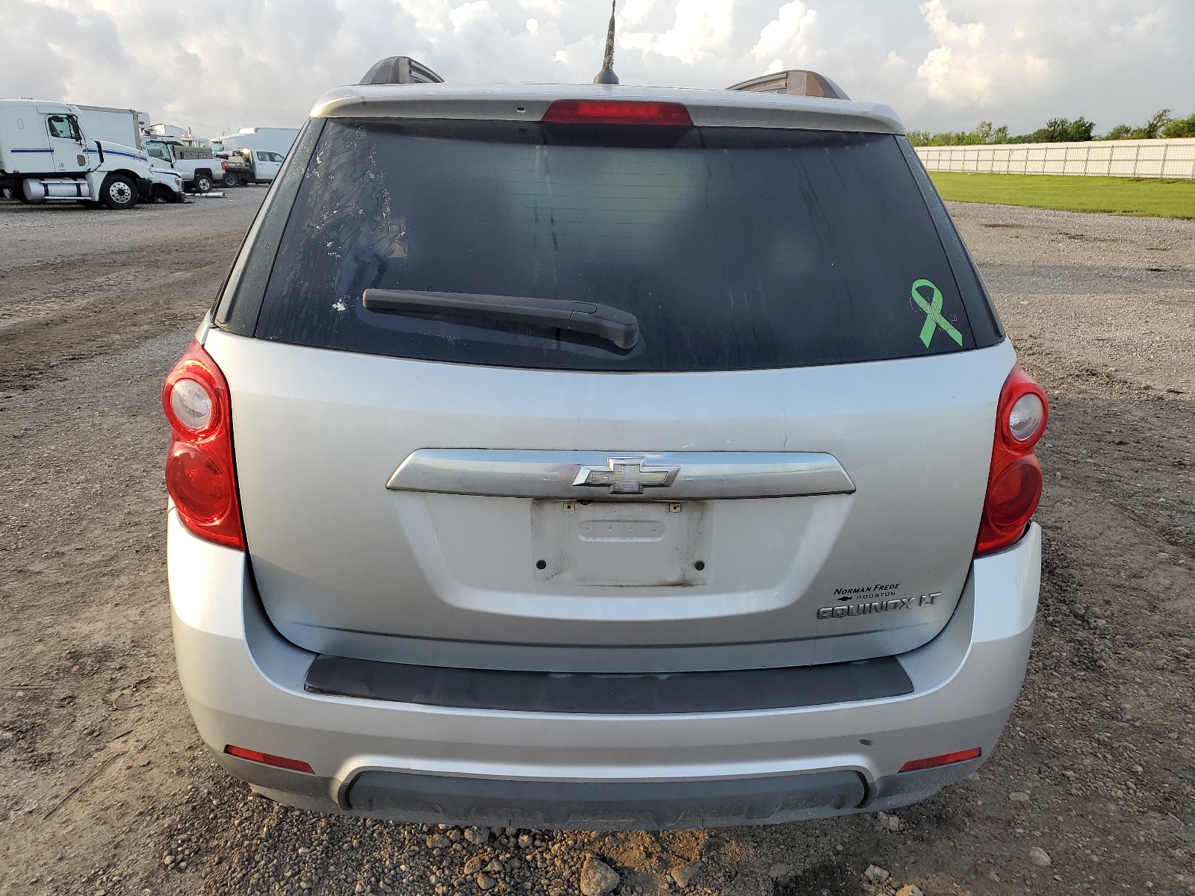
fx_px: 898
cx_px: 598
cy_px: 448
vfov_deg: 53.1
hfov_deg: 67.3
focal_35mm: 26
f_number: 1.5
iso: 50
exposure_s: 1/667
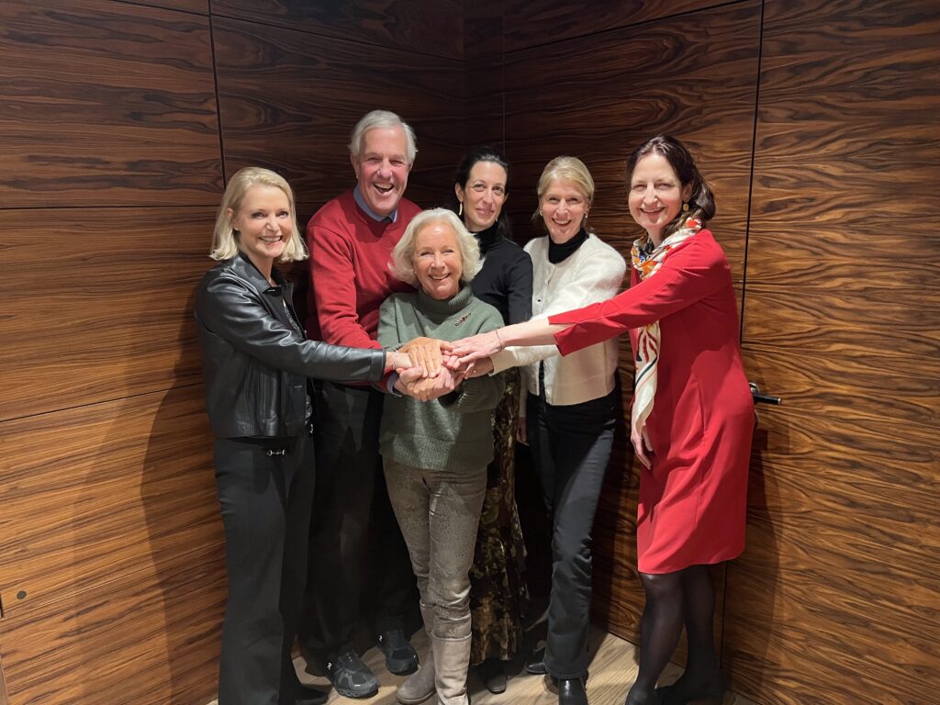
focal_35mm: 26
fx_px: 706
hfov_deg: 67.3
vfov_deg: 53.1
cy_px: 352
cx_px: 470
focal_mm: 5.1
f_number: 1.6
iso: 320
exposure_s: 1/50
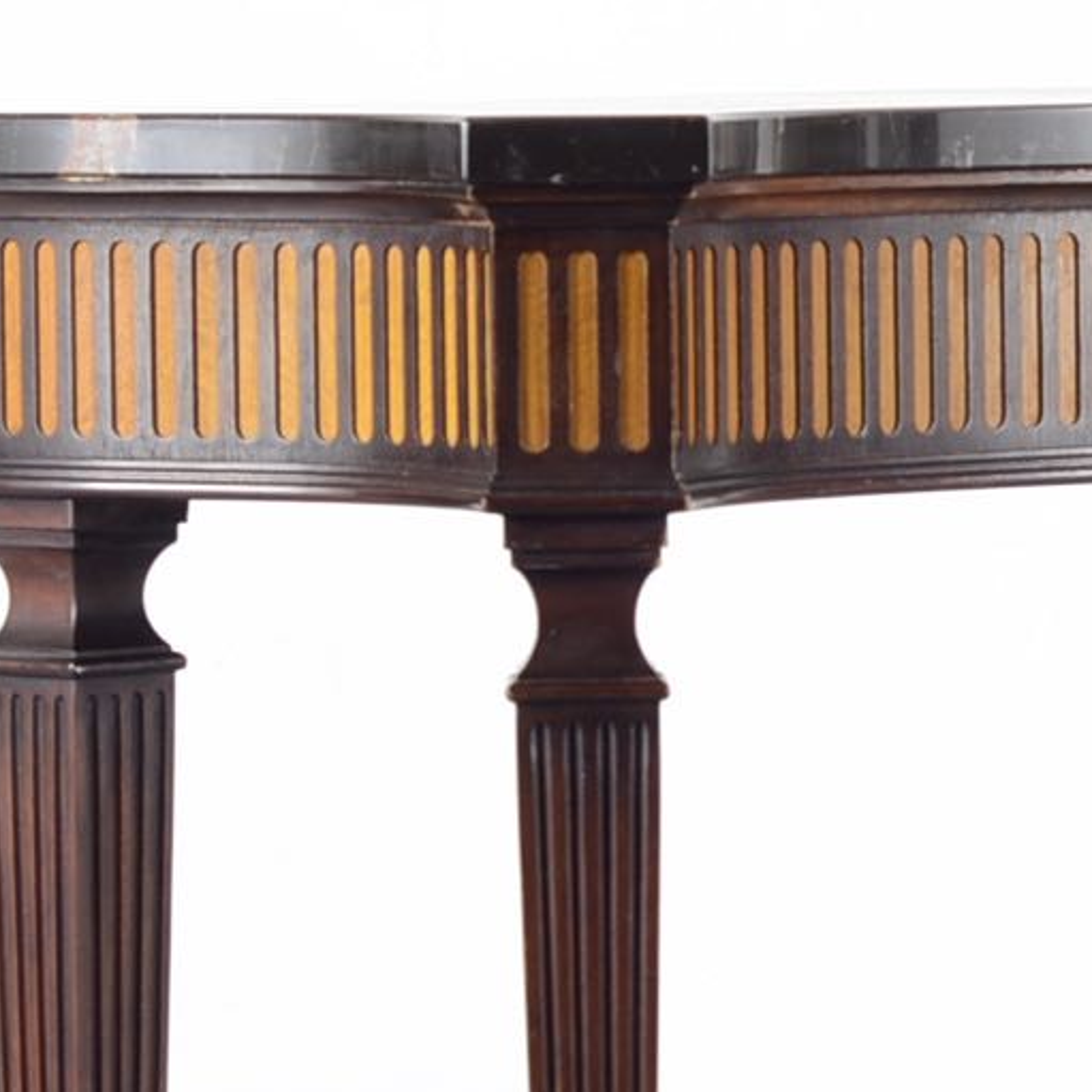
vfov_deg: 5.7
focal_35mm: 307
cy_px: 695
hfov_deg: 5.7
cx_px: 1282
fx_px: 10957
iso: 100
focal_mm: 50
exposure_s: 1/125
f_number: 5
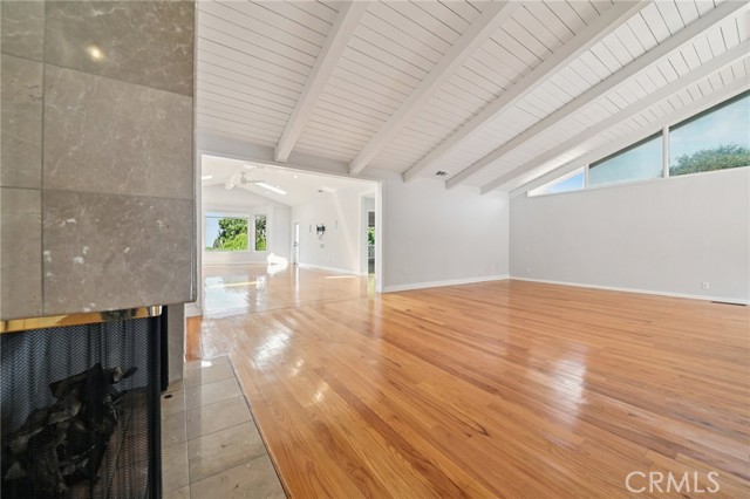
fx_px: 271
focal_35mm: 13
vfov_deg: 85.4
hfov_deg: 108.4
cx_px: 375
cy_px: 250
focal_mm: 13
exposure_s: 1/8
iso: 250
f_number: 8
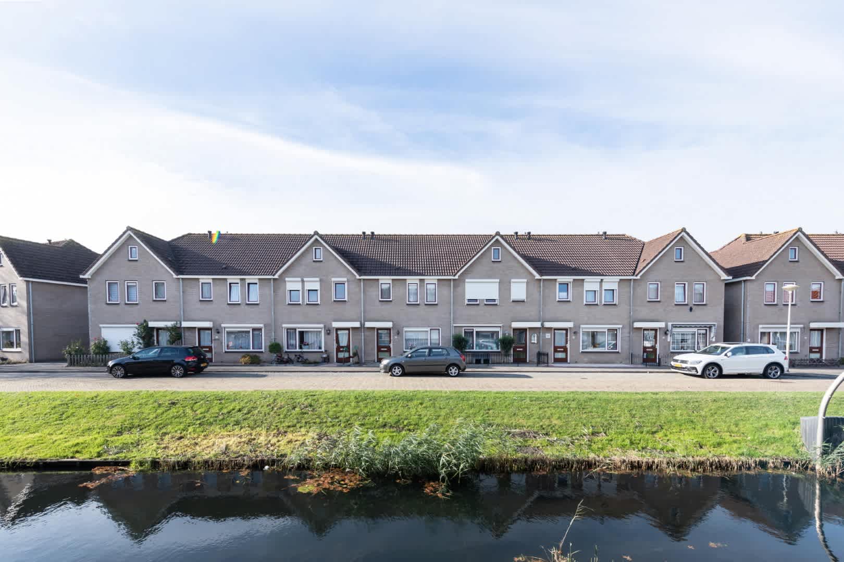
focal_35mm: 14
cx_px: 422
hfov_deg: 104.3
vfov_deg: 81.2
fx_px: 328
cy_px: 281
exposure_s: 1/1000
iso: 400
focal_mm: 14
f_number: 6.3
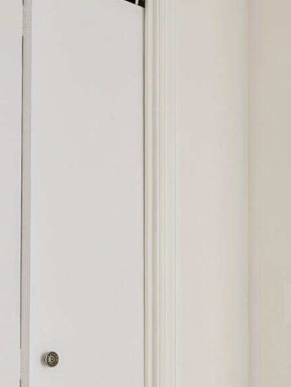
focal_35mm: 79
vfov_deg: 24.1
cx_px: 458
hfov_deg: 16.7
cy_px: 340
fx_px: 885
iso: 100
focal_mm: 16
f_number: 8
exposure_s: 5
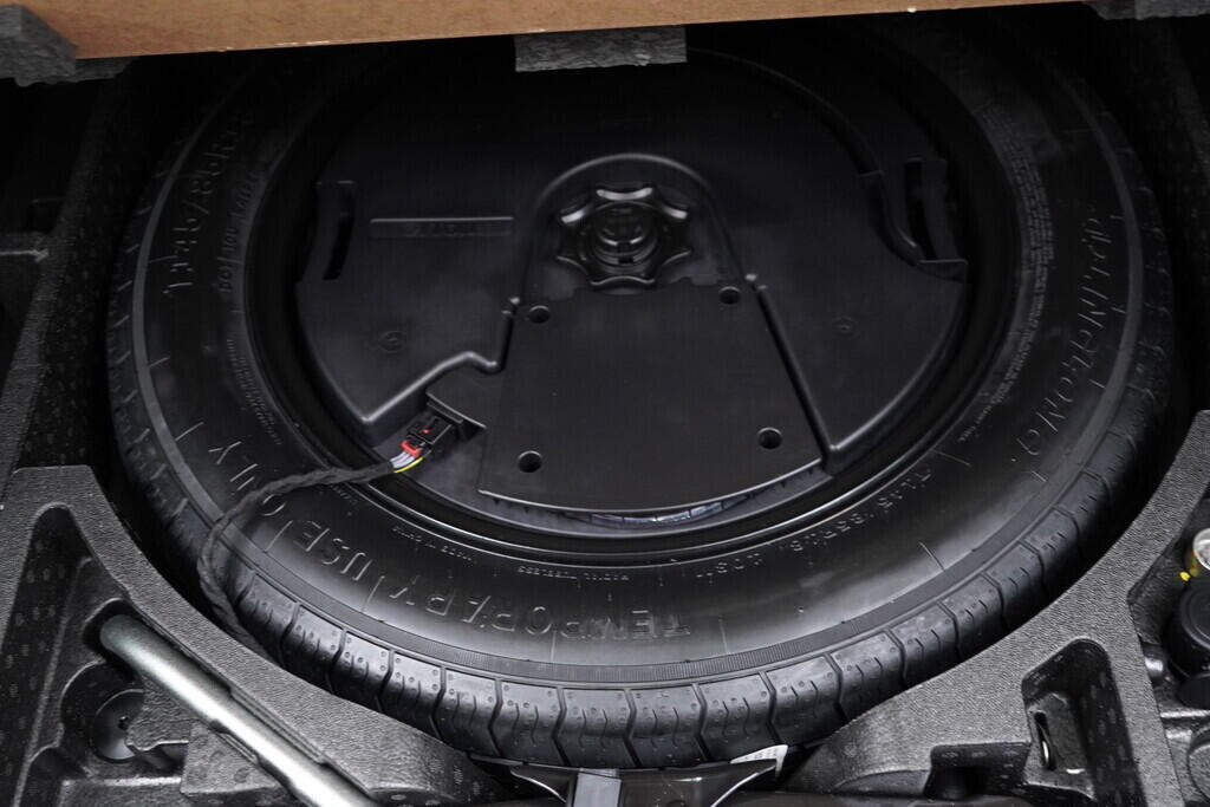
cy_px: 404
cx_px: 605
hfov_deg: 53.1
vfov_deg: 36.9
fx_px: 1210
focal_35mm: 36
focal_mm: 24
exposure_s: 1/40
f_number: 2.8
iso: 1000
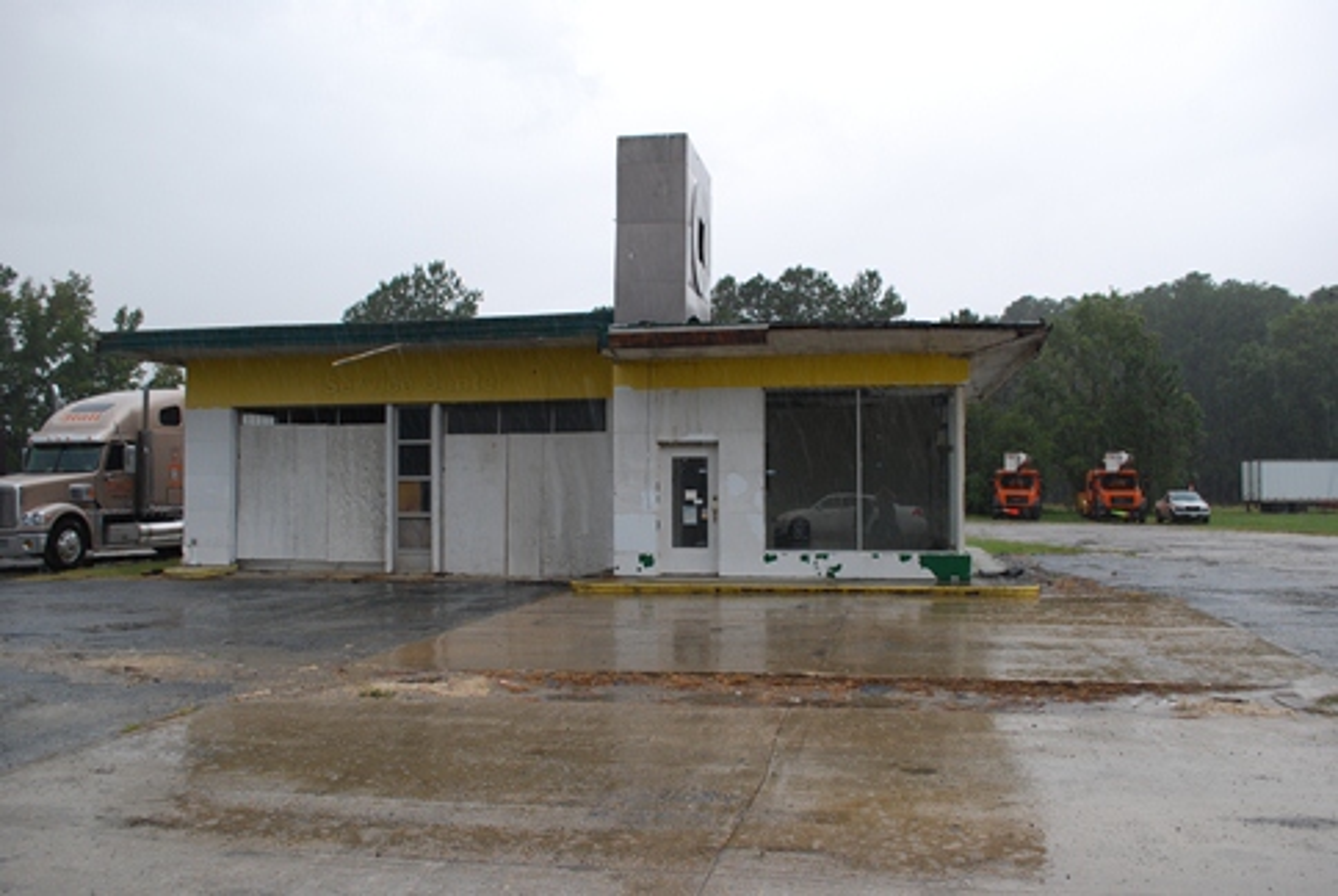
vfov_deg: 43.7
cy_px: 448
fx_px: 1116
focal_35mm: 30
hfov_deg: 61.9
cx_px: 669
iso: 140
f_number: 5.6
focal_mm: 20
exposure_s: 1/125
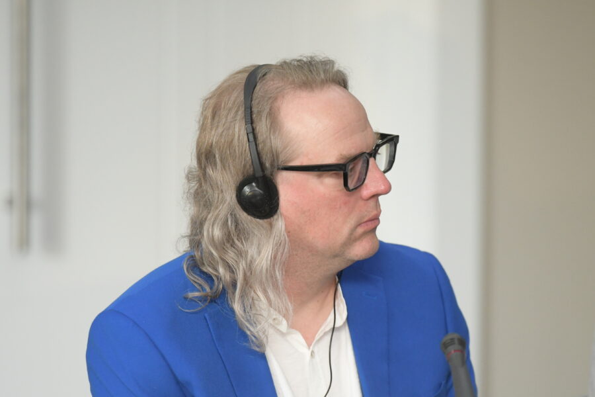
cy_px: 198
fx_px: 4958
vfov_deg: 4.6
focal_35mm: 300
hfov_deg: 6.9
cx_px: 298
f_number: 4.5
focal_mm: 200
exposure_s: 1/250
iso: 2500
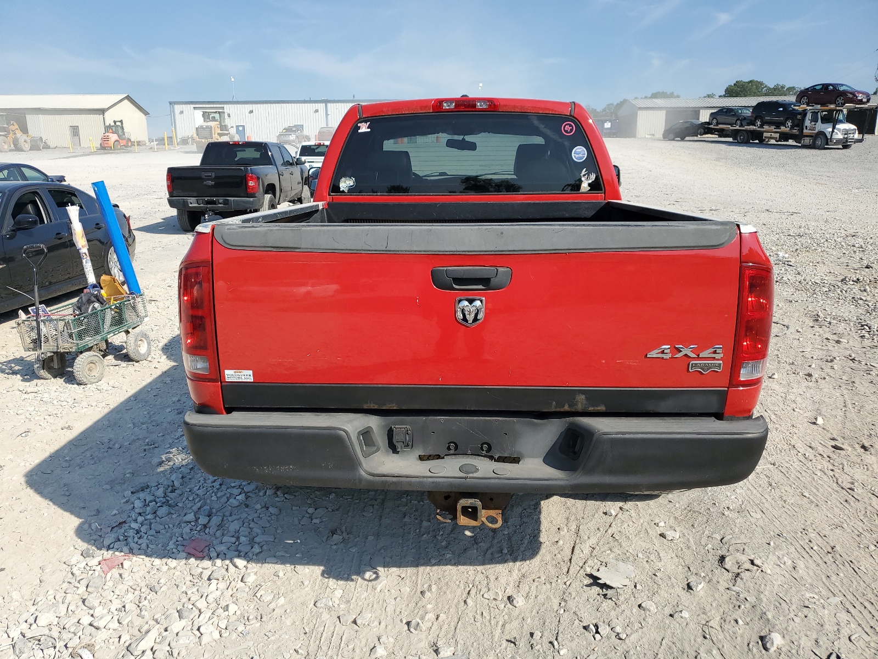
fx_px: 659
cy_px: 330
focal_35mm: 26
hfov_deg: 67.3
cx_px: 439
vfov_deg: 53.1
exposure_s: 1/3333
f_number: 1.5
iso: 50
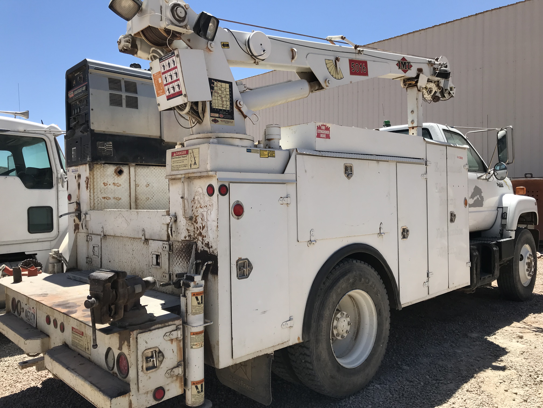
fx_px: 439
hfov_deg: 63.4
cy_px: 204
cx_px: 272
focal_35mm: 28
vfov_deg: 49.7
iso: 20
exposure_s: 1/2037
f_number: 1.8
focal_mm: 3.99
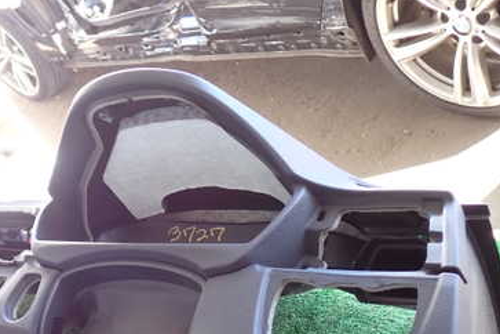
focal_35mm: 55
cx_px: 145
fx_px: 764
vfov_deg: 24.0
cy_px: 295
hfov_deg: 35.7
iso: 200
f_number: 2.4
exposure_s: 1/40
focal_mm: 5.79
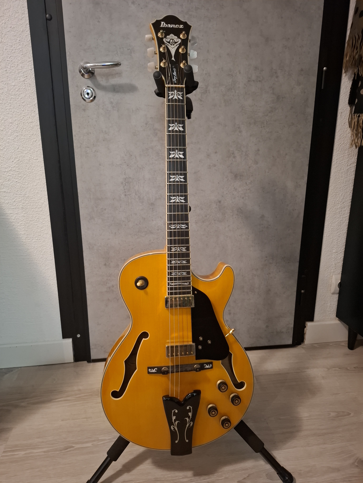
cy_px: 242
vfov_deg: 73.9
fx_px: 322
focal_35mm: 23
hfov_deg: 58.9
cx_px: 182
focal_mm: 5.54
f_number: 1.8
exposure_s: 1/25
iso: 800
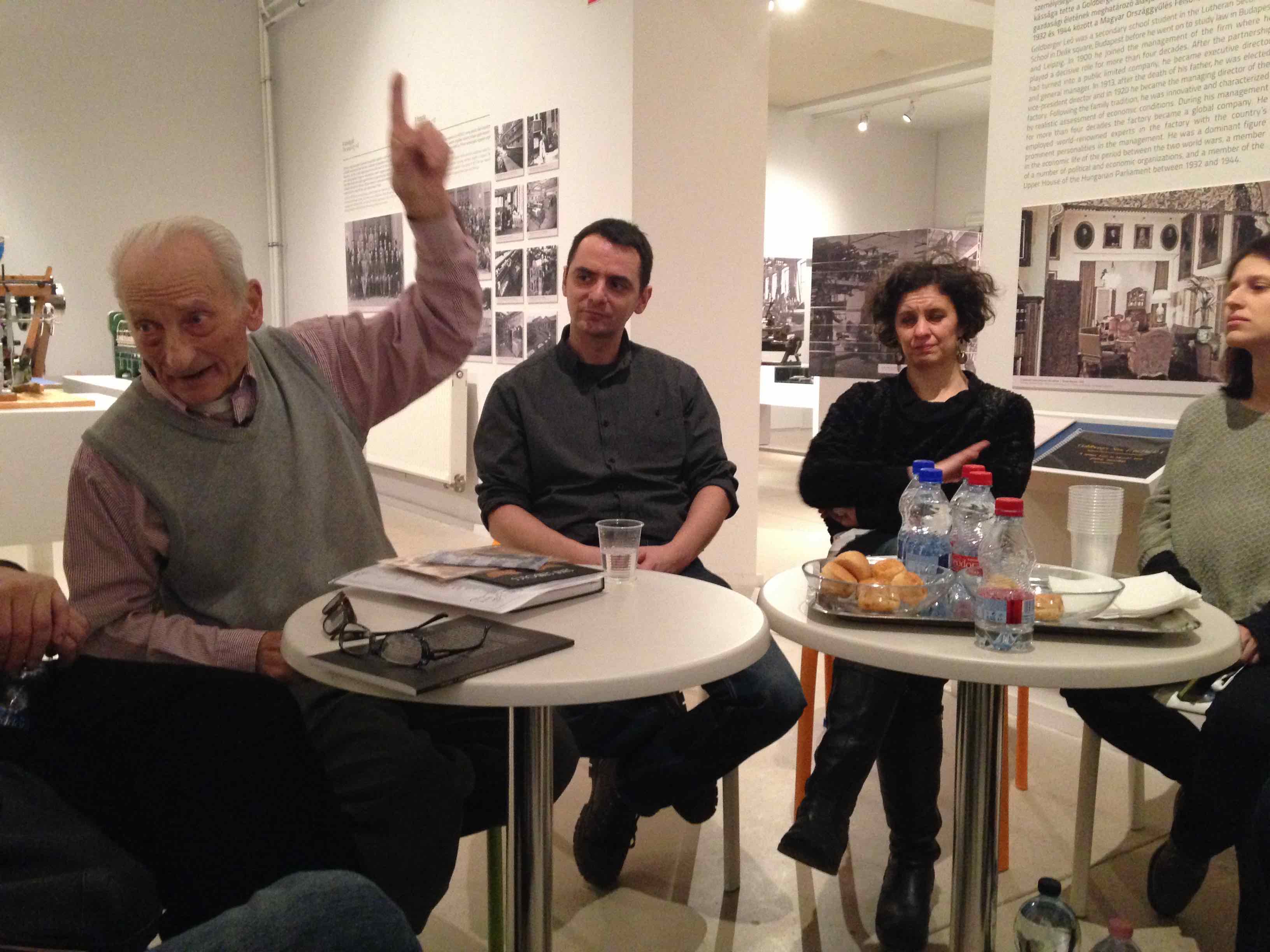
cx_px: 635
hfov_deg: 55.4
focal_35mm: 33
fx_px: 1211
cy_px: 476
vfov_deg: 42.9
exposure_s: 1/15
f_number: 2.4
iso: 500
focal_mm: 4.12
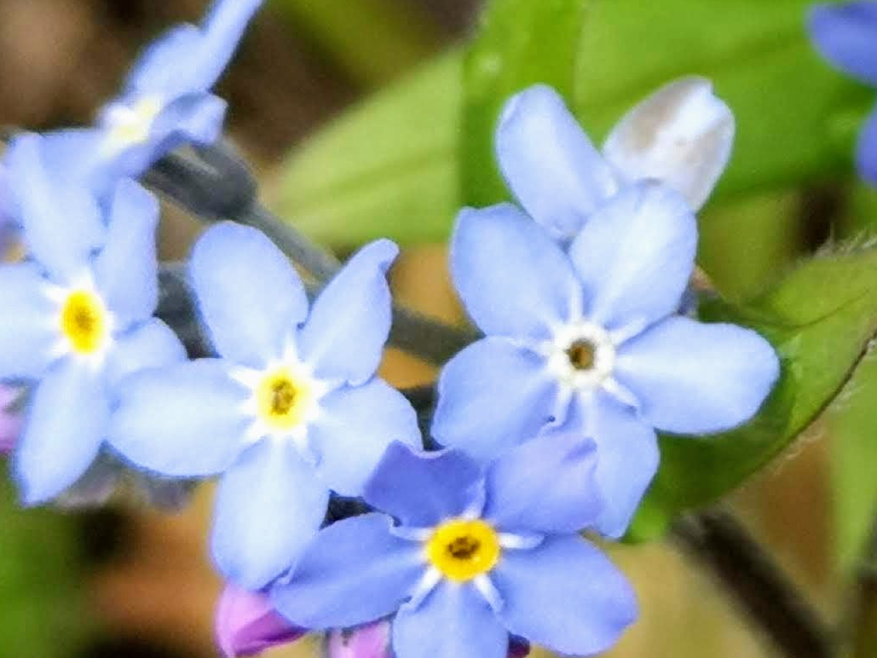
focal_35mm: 202
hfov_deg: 9.6
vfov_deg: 7.3
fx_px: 5118
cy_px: 100
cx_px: 1110
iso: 50
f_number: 1.8
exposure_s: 1/500
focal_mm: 3.95
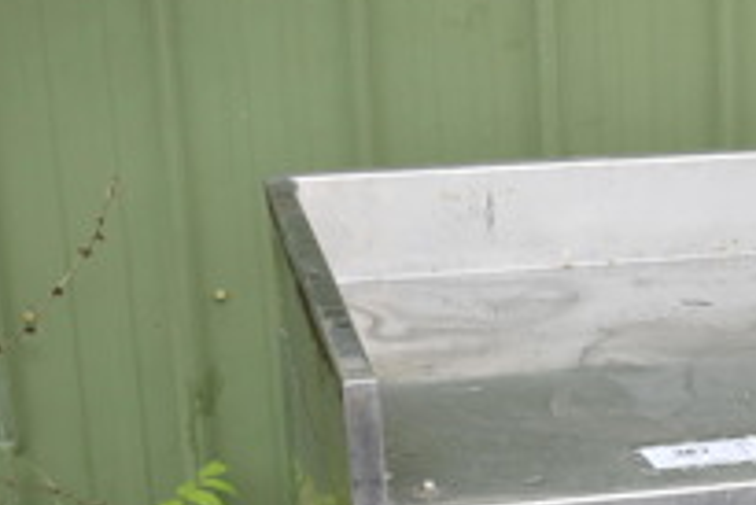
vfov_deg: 11.4
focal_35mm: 116
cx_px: 966
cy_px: 726
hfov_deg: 16.7
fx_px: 2438
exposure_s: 1/160
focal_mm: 26
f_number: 5.6
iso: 200
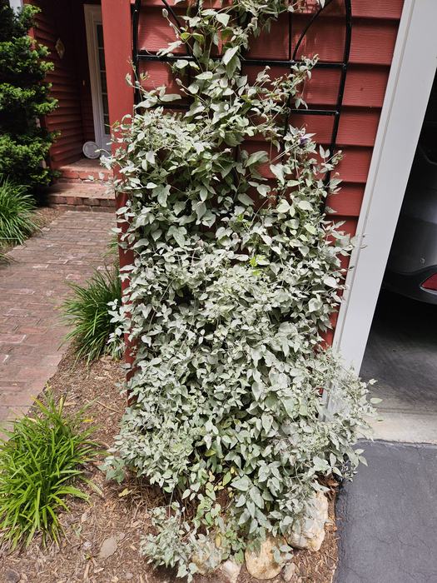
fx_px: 387
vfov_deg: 73.9
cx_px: 218
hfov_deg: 58.9
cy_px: 292
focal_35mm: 23
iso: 50
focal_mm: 5.4
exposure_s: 1/1081
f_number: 1.8
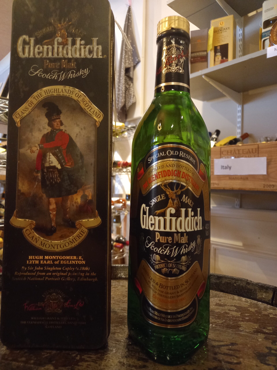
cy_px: 185
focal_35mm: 25
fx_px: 267
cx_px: 138
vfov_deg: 69.4
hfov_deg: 54.9
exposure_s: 1/15
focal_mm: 4.6
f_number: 2
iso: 800
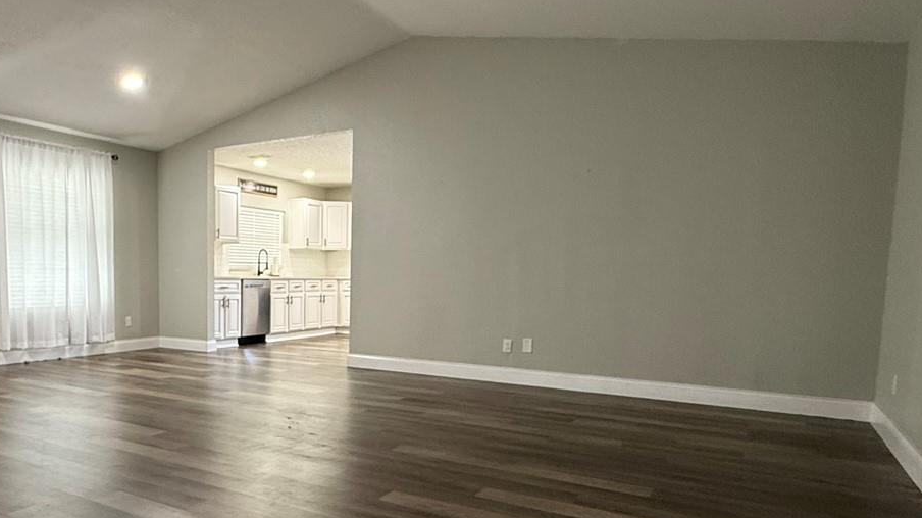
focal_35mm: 27
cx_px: 296
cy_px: 340
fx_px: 660
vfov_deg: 42.4
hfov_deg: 67.6
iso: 320
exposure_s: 1/60
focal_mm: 2.22
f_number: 2.2
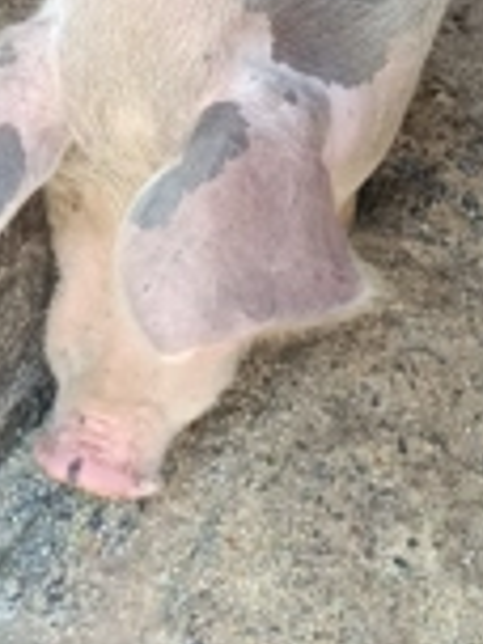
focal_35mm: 63
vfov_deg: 26.4
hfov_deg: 22.5
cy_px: -178
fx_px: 1172
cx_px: 475
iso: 345
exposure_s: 1/101
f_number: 1.88
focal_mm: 5.59
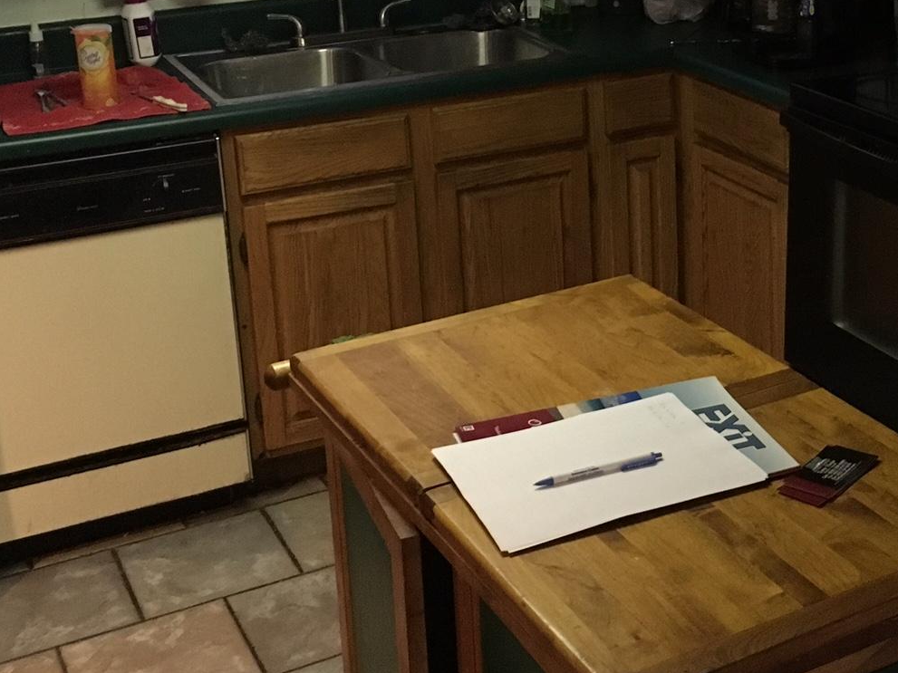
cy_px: 143
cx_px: 680
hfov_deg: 32.1
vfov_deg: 24.5
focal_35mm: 59
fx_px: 1530
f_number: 2.2
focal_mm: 4.15
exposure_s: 1/15
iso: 320
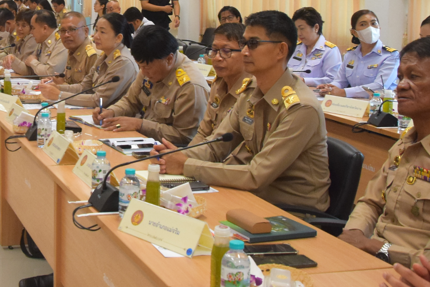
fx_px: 800
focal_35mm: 67
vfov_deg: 20.0
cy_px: 36
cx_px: 36
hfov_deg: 28.8
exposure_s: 1/160
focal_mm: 18
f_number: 6.3
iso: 2000
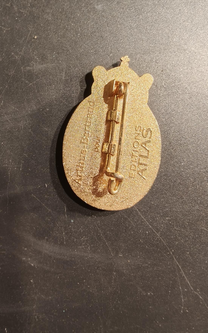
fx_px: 227
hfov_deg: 49.3
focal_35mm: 25
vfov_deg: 72.5
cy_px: 171
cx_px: 109
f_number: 2
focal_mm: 2.32
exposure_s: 1/50
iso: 125
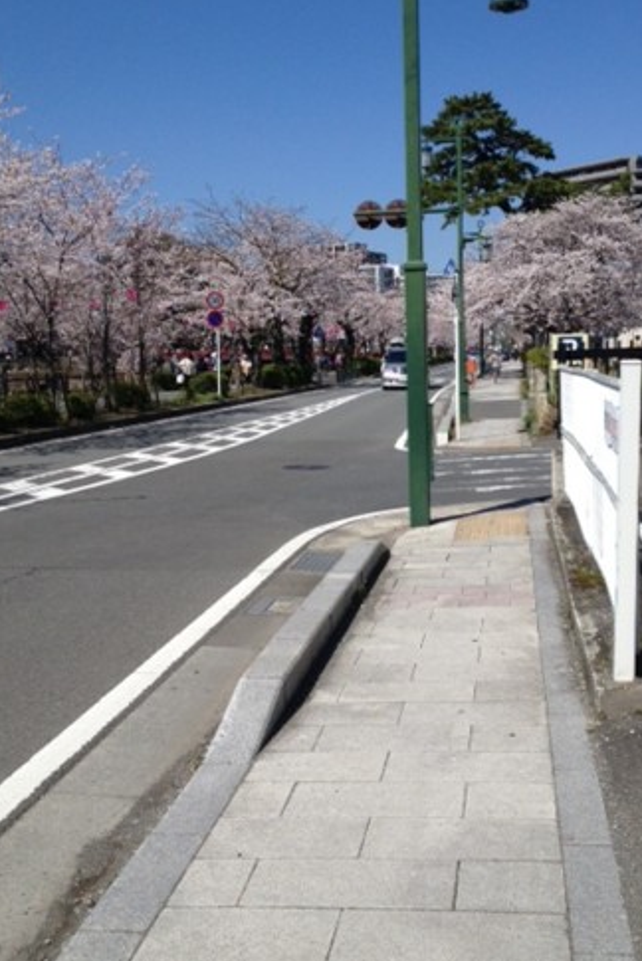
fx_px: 1202
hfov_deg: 29.9
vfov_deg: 43.6
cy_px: 491
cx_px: 363
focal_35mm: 45
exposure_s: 1/2513
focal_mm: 4.28
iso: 50
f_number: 2.4
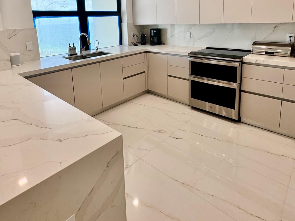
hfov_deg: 73.8
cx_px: 138
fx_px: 196
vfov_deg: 55.6
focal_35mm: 23
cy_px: 52
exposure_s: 1/143
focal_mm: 2.22
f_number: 2.2
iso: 40
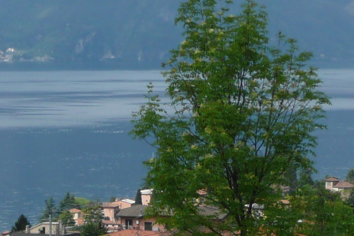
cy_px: 131
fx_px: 2477
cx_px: -62
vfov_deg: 5.5
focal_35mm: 252
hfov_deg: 8.1
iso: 100
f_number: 4.5
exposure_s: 1/640
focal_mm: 11
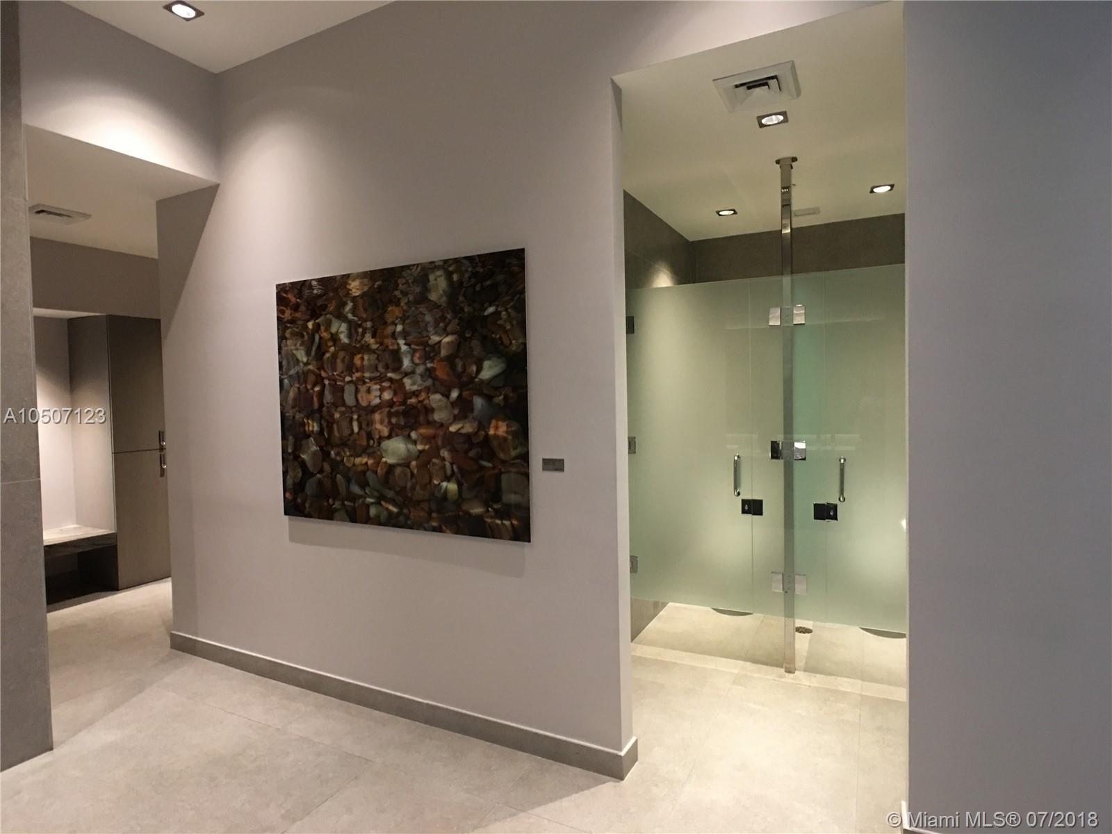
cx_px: 556
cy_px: 417
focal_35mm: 29
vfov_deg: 48.2
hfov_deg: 61.7
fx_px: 932
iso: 80
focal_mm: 4.15
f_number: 2.2
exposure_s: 1/10
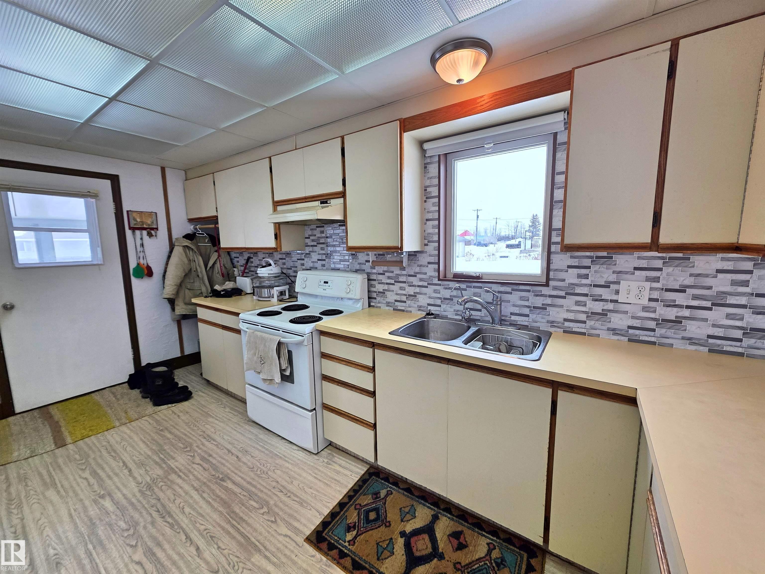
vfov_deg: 89.9
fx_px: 287
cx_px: 382
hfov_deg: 106.2
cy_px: 287
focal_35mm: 13
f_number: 1.9
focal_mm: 2.2
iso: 32
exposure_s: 1/120
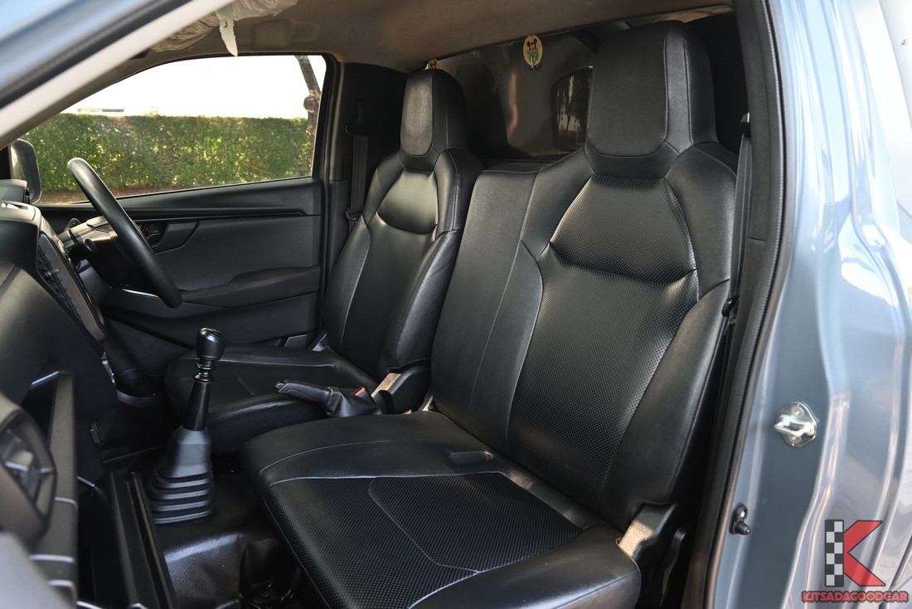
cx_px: 456
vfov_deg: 53.2
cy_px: 304
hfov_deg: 73.7
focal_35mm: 24
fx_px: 608
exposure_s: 1/30
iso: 280
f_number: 5.6
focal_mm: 24
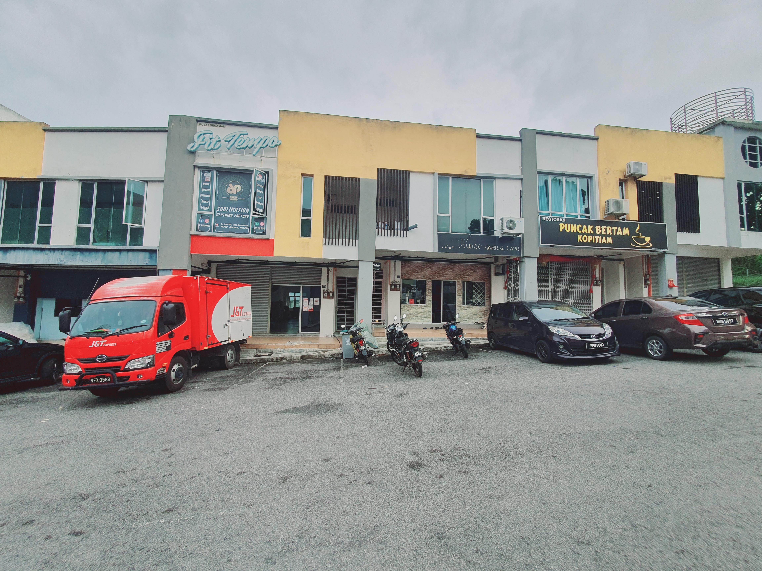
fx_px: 286
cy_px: 286
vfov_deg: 89.9
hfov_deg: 106.2
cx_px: 381
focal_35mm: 13
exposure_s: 1/237
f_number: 2.2
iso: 50
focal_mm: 1.8
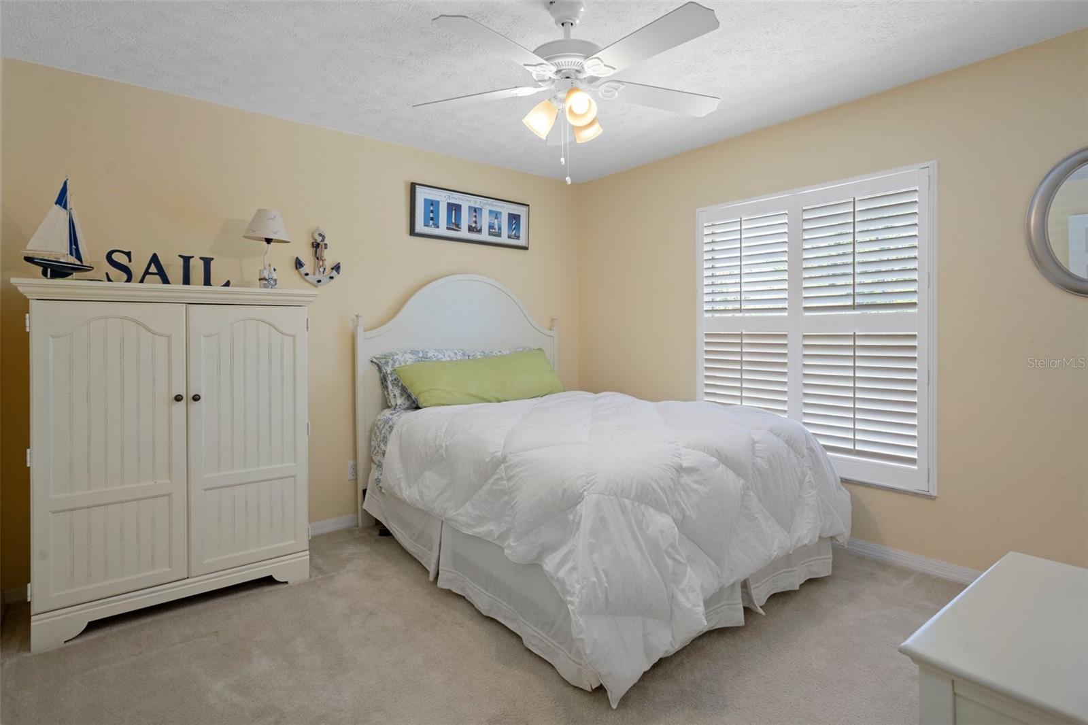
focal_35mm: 18
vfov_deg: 67.4
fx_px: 544
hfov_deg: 90.0
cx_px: 544
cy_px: 362
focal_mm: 18
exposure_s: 1/2.5
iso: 400
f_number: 8
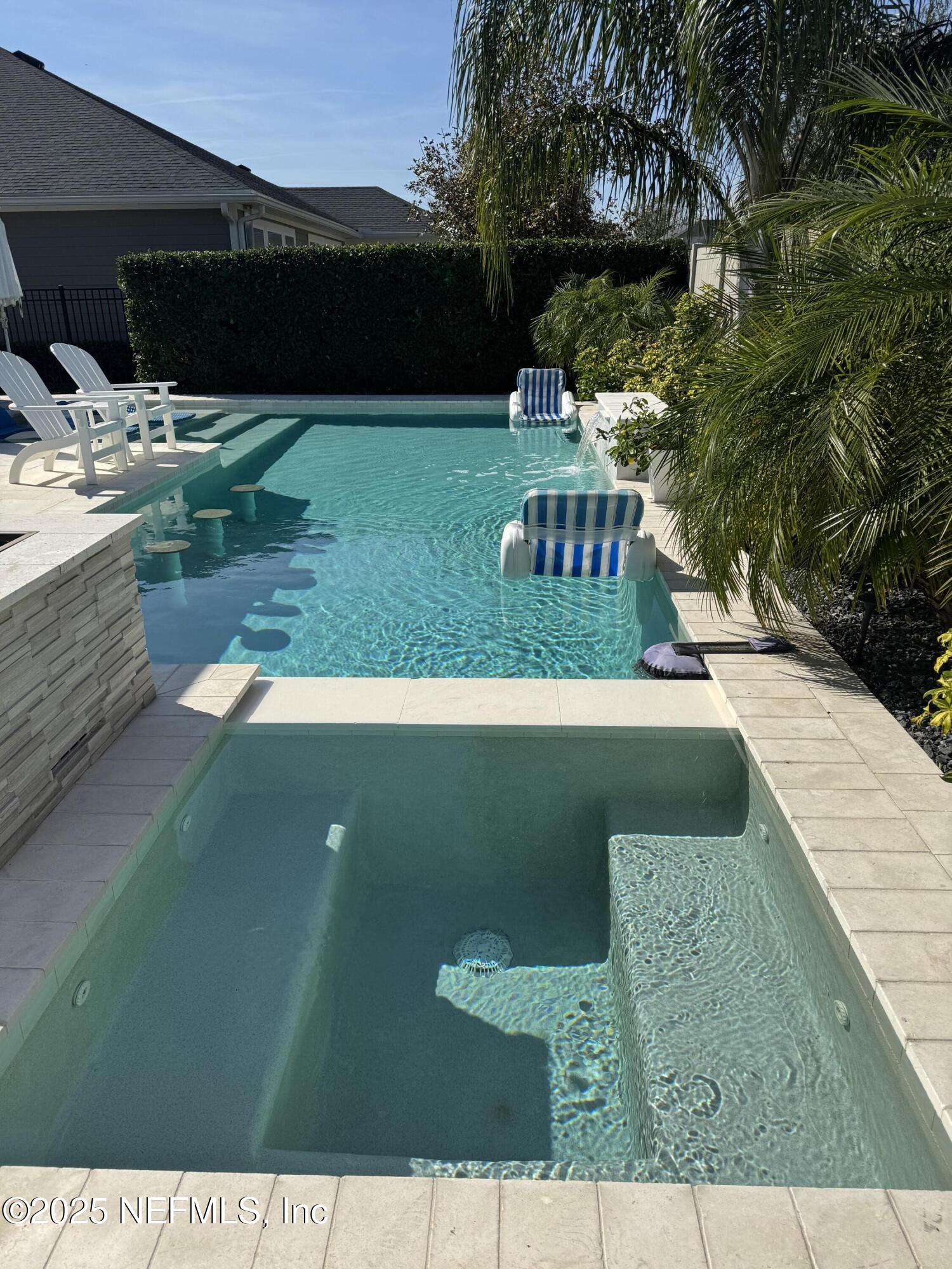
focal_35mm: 24
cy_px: 634
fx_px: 880
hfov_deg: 56.8
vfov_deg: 71.6
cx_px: 476
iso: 80
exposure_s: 1/7937
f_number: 1.78
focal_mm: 6.76
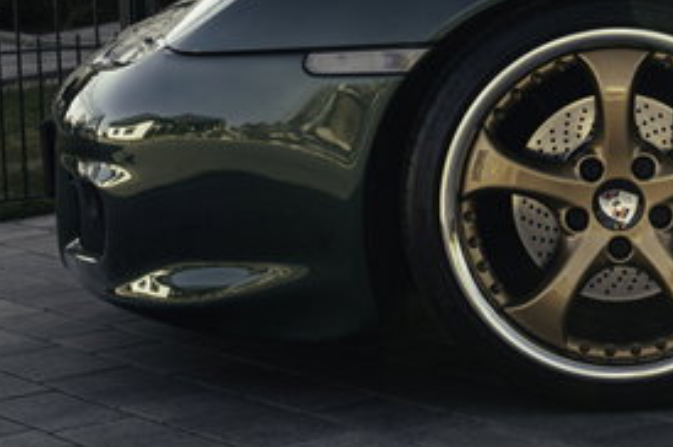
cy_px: 169
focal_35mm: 101
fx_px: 1886
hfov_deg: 19.8
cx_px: 614
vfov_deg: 13.5
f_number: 4
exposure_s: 1/100
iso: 100
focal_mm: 24
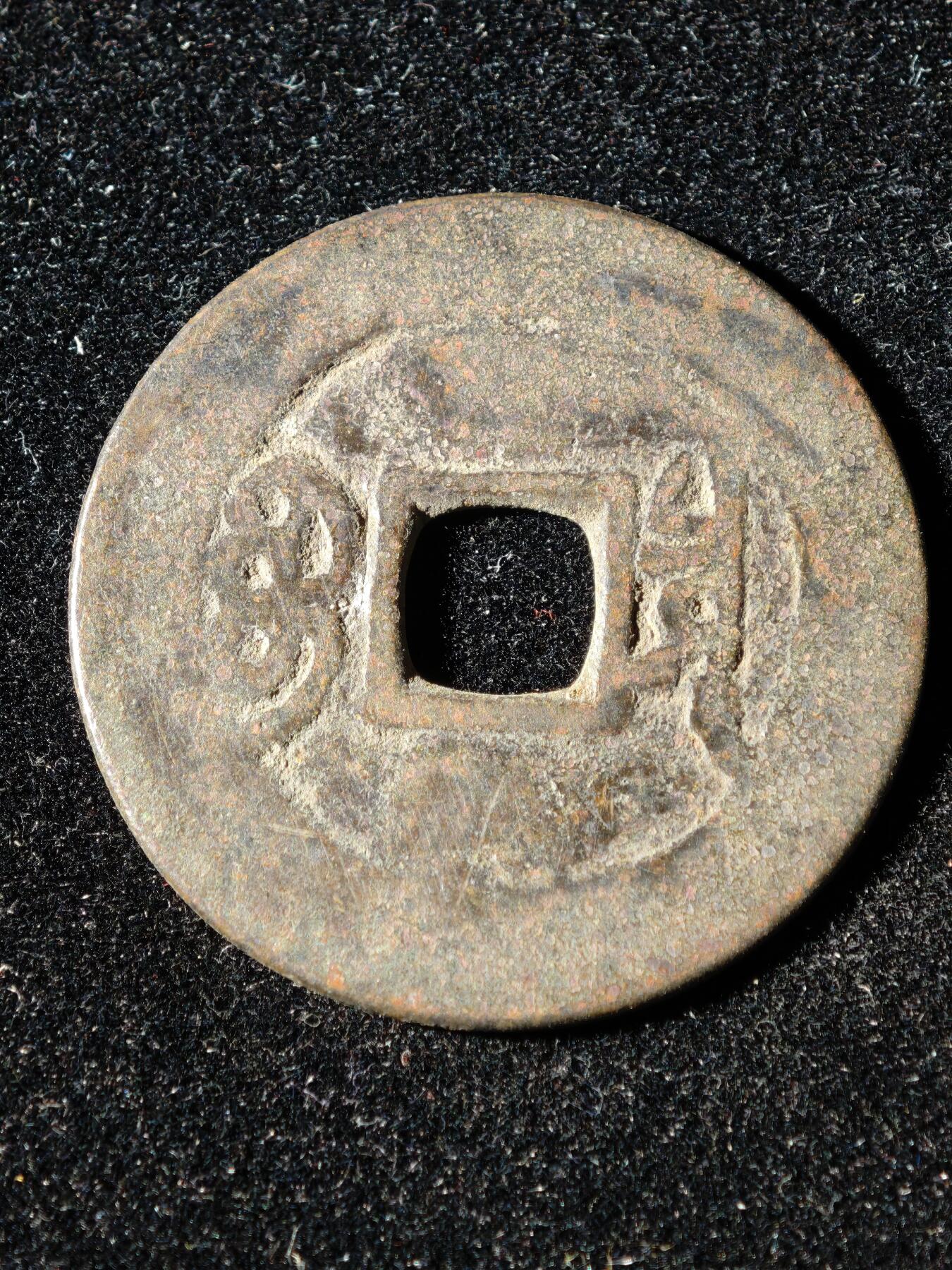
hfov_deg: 14.2
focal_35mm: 104
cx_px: 476
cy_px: 635
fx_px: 3814
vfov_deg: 18.9
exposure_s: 1/100
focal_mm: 9
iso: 400
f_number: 2
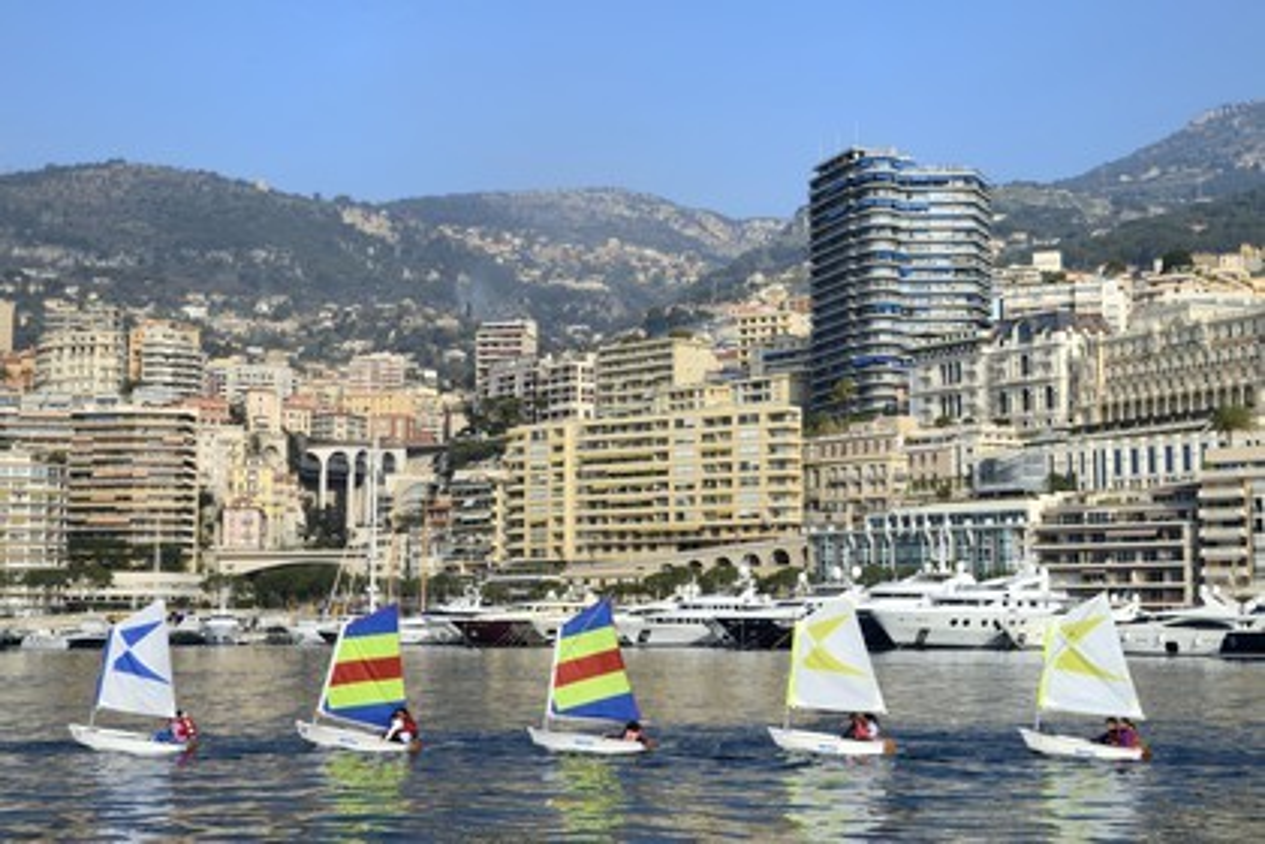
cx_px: 632
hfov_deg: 35.6
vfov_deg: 24.2
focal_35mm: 56
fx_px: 1968
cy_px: 422
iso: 200
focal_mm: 56
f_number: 14
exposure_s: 1/250
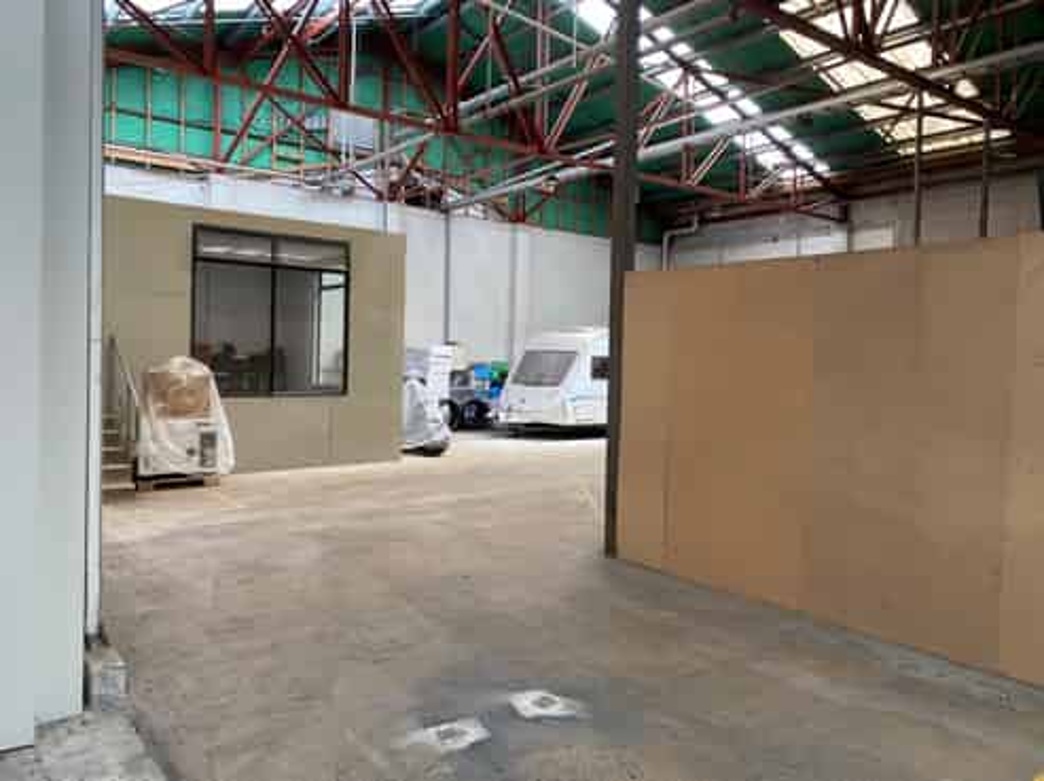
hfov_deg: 67.3
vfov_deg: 53.0
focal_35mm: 26
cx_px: 522
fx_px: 784
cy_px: 390
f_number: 1.8
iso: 80
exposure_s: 1/121
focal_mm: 4.25
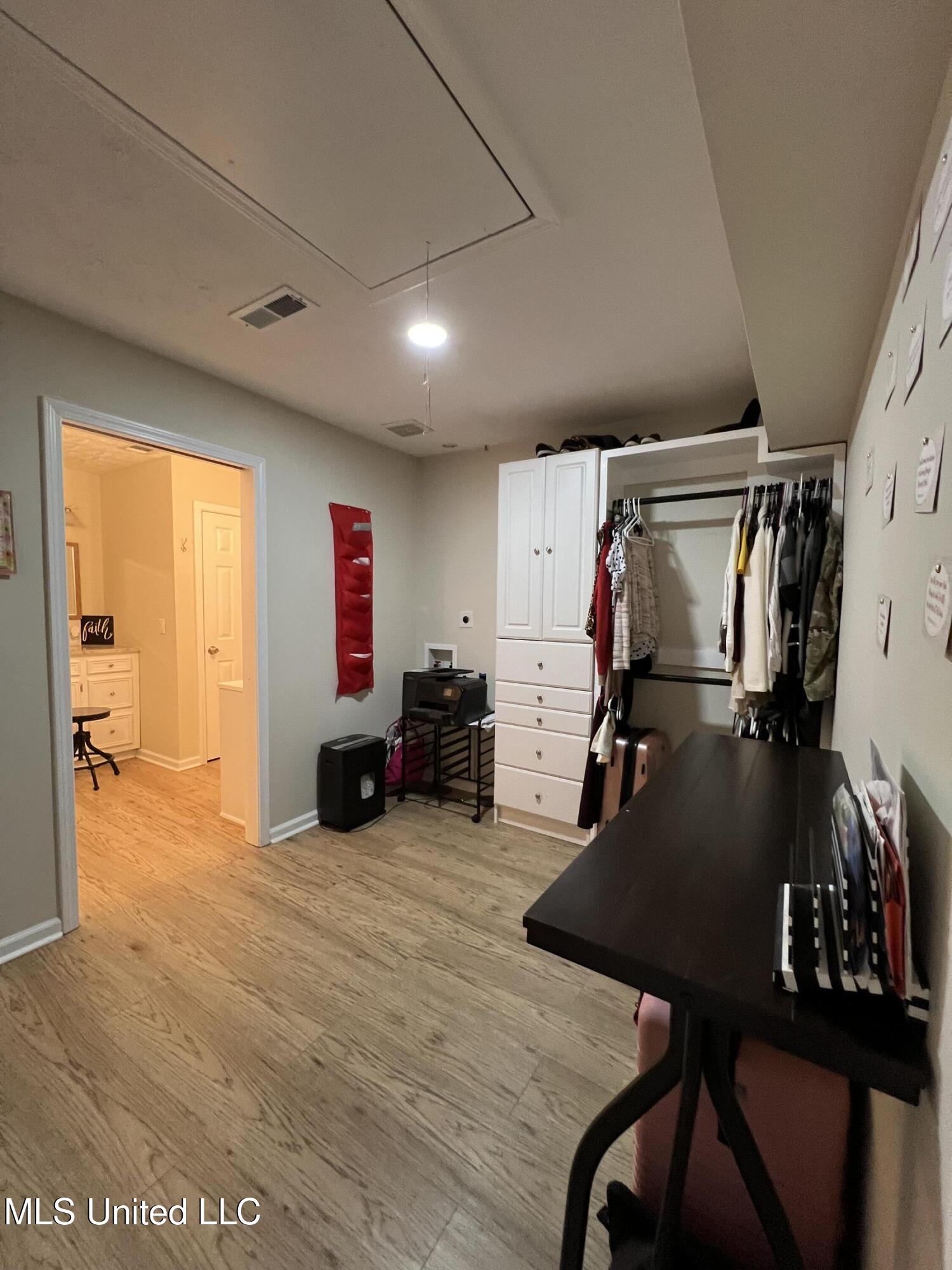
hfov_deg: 89.9
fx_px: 477
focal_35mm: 13
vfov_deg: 106.2
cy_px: 635
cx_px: 476
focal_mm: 1.57
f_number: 1.8
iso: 400
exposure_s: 1/60
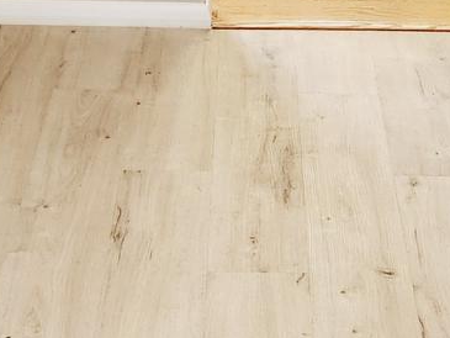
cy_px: -290
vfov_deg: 10.7
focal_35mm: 129
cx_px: 279
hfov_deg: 15.3
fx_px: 1678
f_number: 1.8
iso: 160
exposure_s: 1/120
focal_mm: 5.4
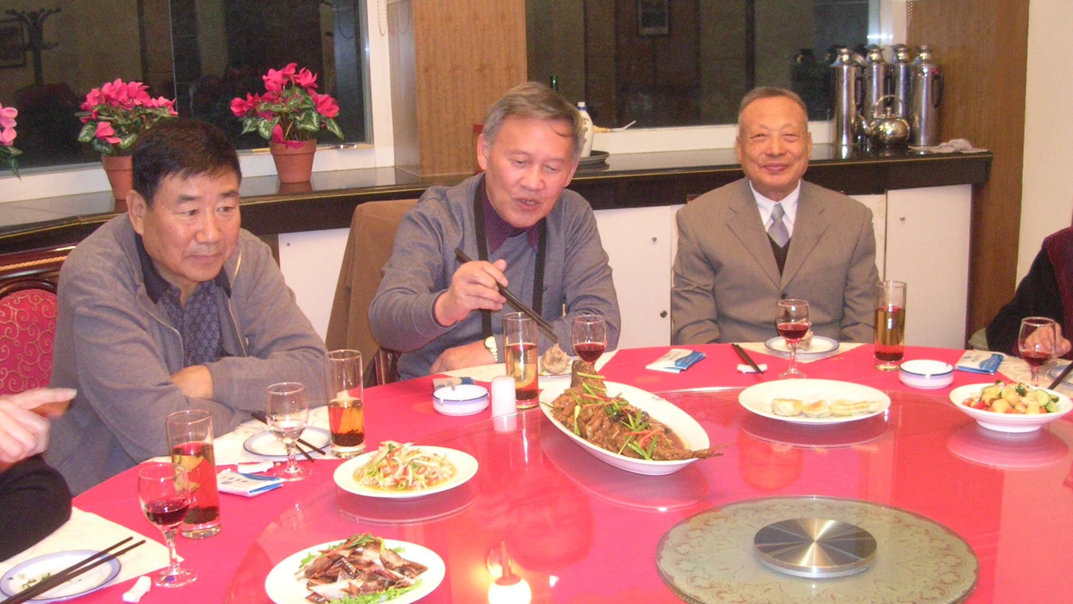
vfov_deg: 28.3
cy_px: 325
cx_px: 544
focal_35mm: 42
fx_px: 1195
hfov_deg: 48.4
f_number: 2.8
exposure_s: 1/7.3
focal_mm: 5.8
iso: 200
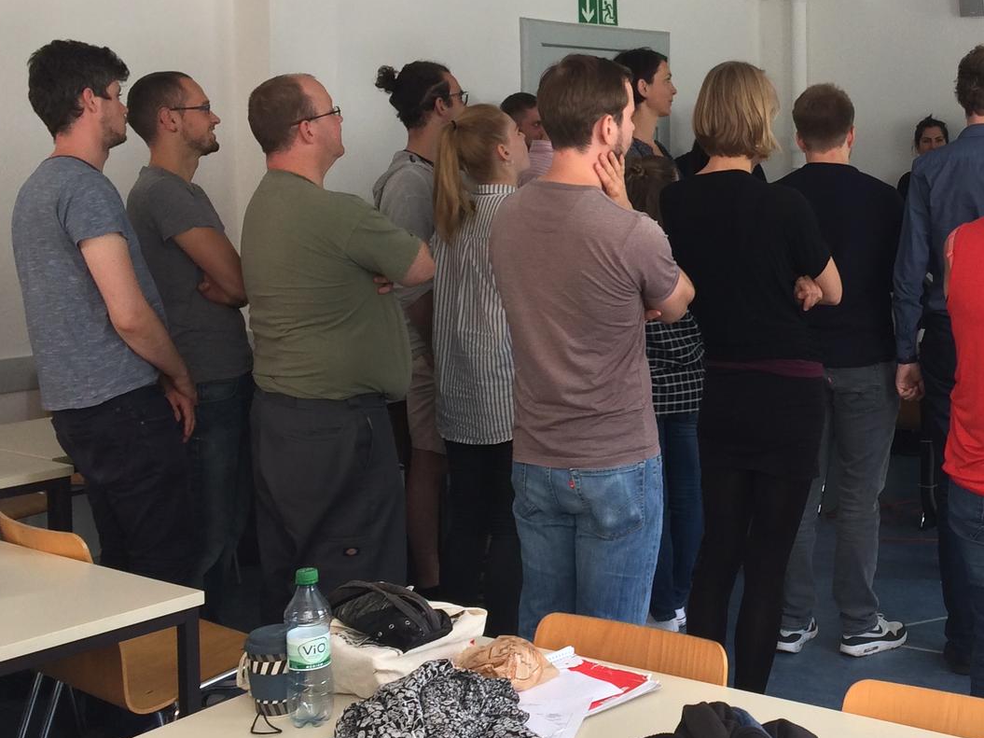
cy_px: 263
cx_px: 739
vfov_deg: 26.4
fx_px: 1563
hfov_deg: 34.2
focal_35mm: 55
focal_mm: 4.15
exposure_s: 1/50
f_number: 2.2
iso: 50
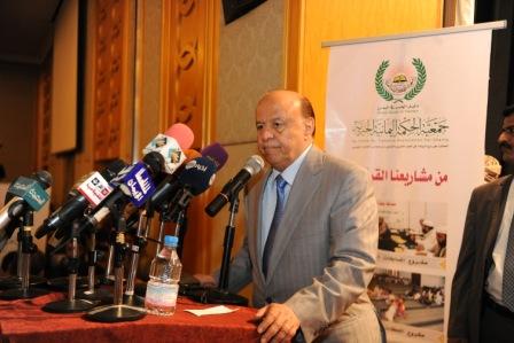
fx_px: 571
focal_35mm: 40
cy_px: 172
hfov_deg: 48.4
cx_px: 257
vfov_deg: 33.4
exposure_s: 1/125
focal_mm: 40
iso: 1000
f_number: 3.2
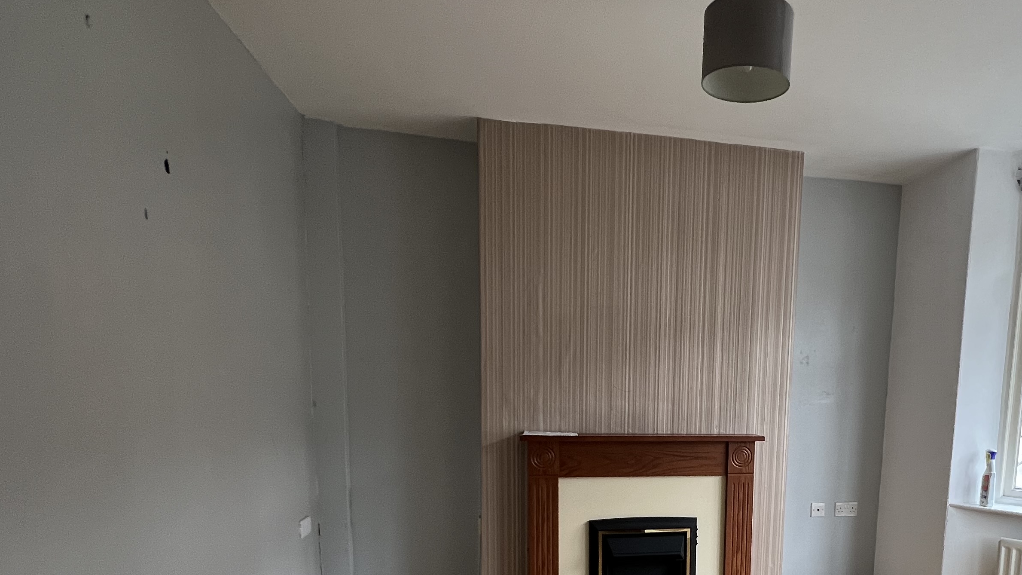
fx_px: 650
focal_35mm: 24
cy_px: 475
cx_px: 680
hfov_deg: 74.0
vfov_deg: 44.9
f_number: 1.8
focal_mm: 1.57
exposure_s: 1/99
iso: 200
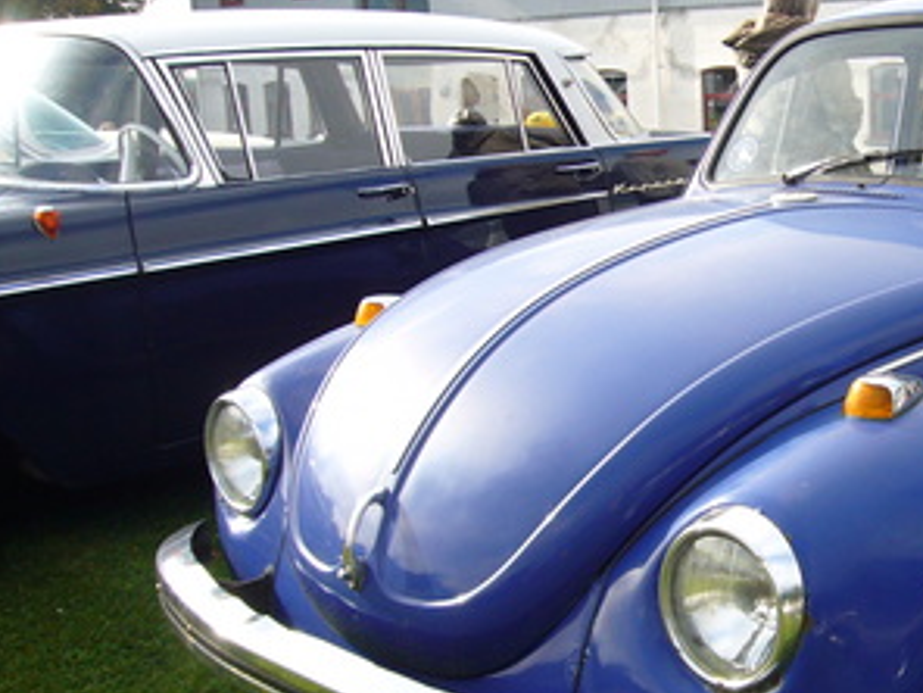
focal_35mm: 52
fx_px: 1387
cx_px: 826
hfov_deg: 34.8
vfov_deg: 28.0
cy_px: 387
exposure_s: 1/320
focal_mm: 4.6
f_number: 2.8
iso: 80
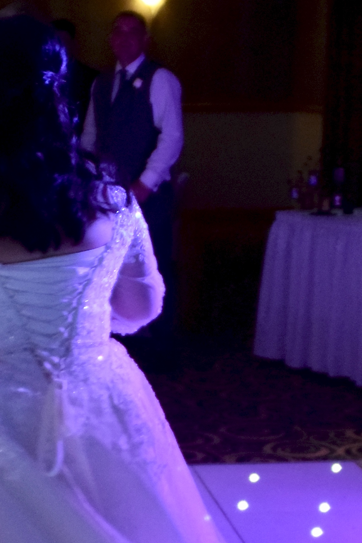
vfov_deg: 21.1
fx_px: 1448
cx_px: 21
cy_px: 375
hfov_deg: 14.1
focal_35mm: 96
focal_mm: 18
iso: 2200
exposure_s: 1/60
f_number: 3.5
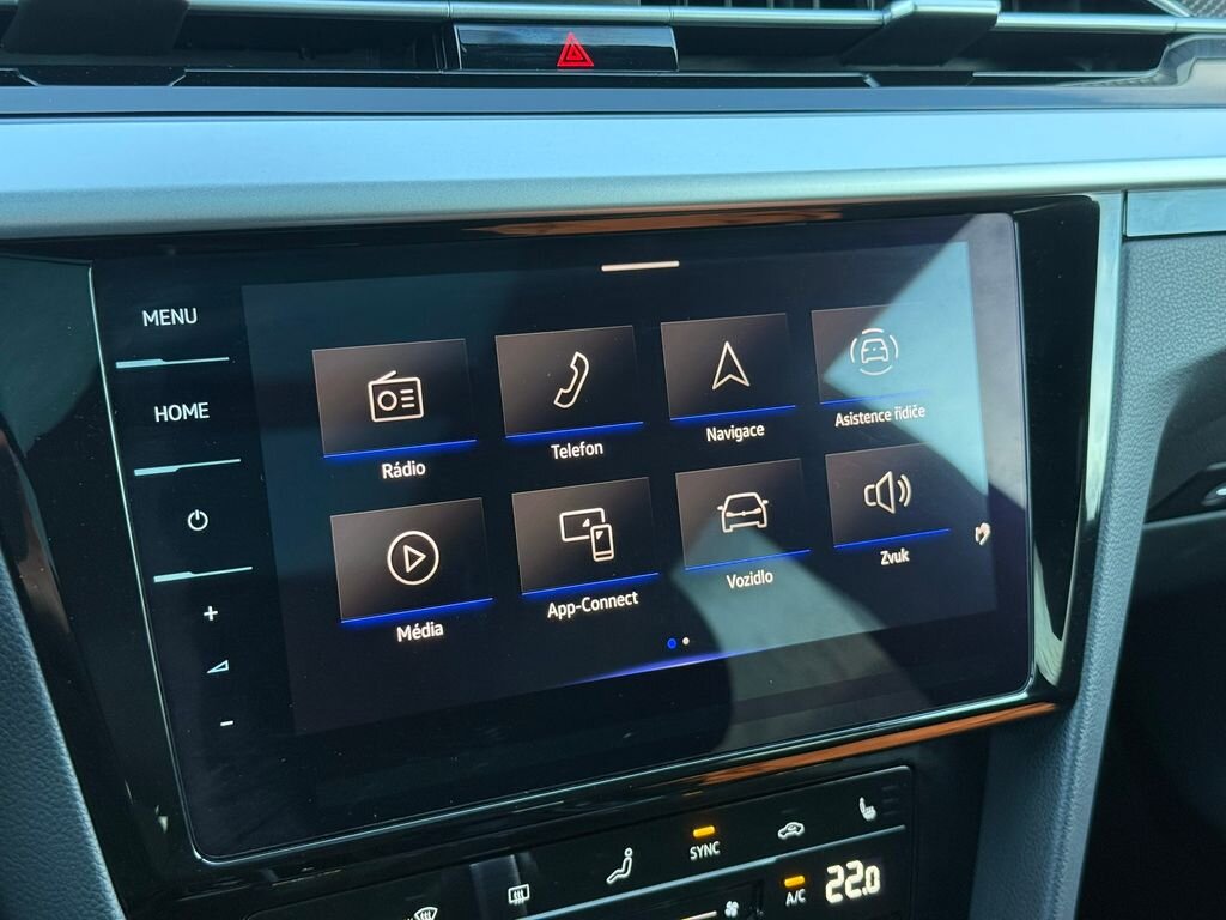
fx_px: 1700
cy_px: 460
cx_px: 613
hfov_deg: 39.7
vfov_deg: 30.3
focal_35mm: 48
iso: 200
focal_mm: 6.76
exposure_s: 1/55
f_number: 1.78
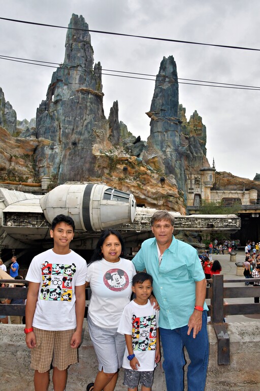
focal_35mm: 27
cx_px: 130
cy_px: 196
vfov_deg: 67.4
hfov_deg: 47.9
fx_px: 292
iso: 400
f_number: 14
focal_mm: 18
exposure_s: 1/250
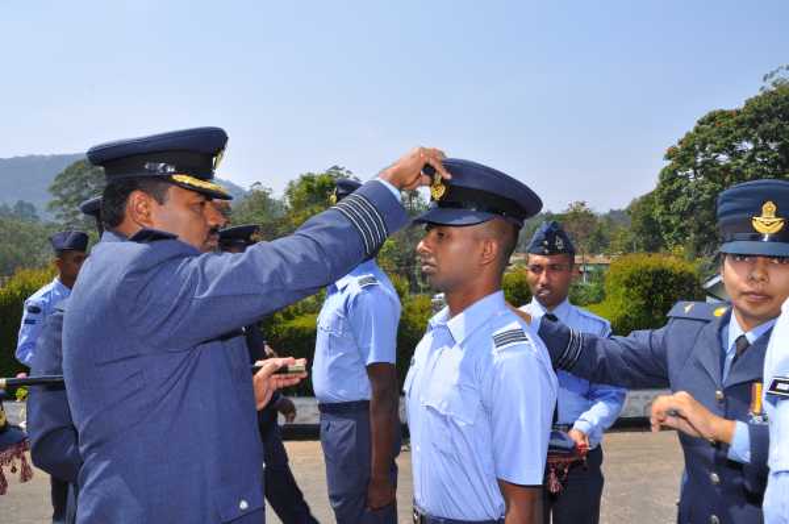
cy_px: 262
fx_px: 689
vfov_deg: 41.6
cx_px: 394
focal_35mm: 32
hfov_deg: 59.6
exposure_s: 1/160
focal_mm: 21
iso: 200
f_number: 14
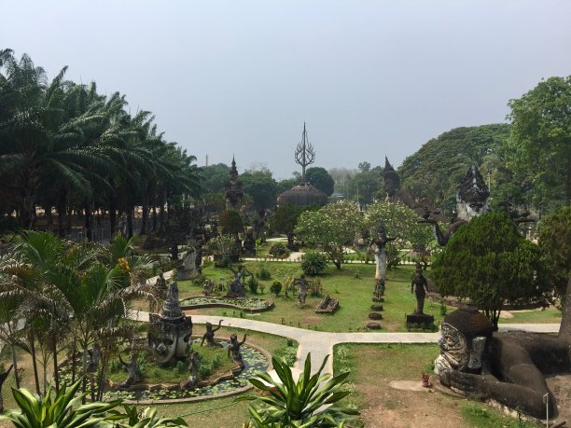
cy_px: 214
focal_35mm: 29
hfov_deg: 61.7
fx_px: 478
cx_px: 286
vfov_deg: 48.2
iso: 32
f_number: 2.2
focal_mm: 4.15
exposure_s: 1/1799
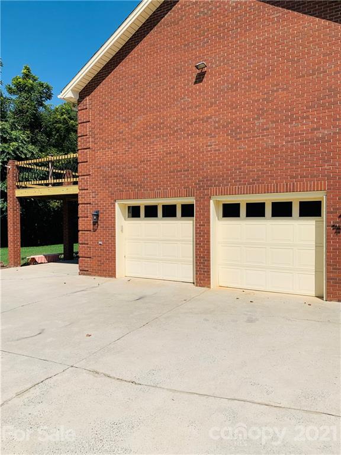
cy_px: 228
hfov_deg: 53.1
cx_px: 170
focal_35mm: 26
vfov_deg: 67.3
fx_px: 341
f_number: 1.8
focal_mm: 4.25
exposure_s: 1/4274
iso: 25
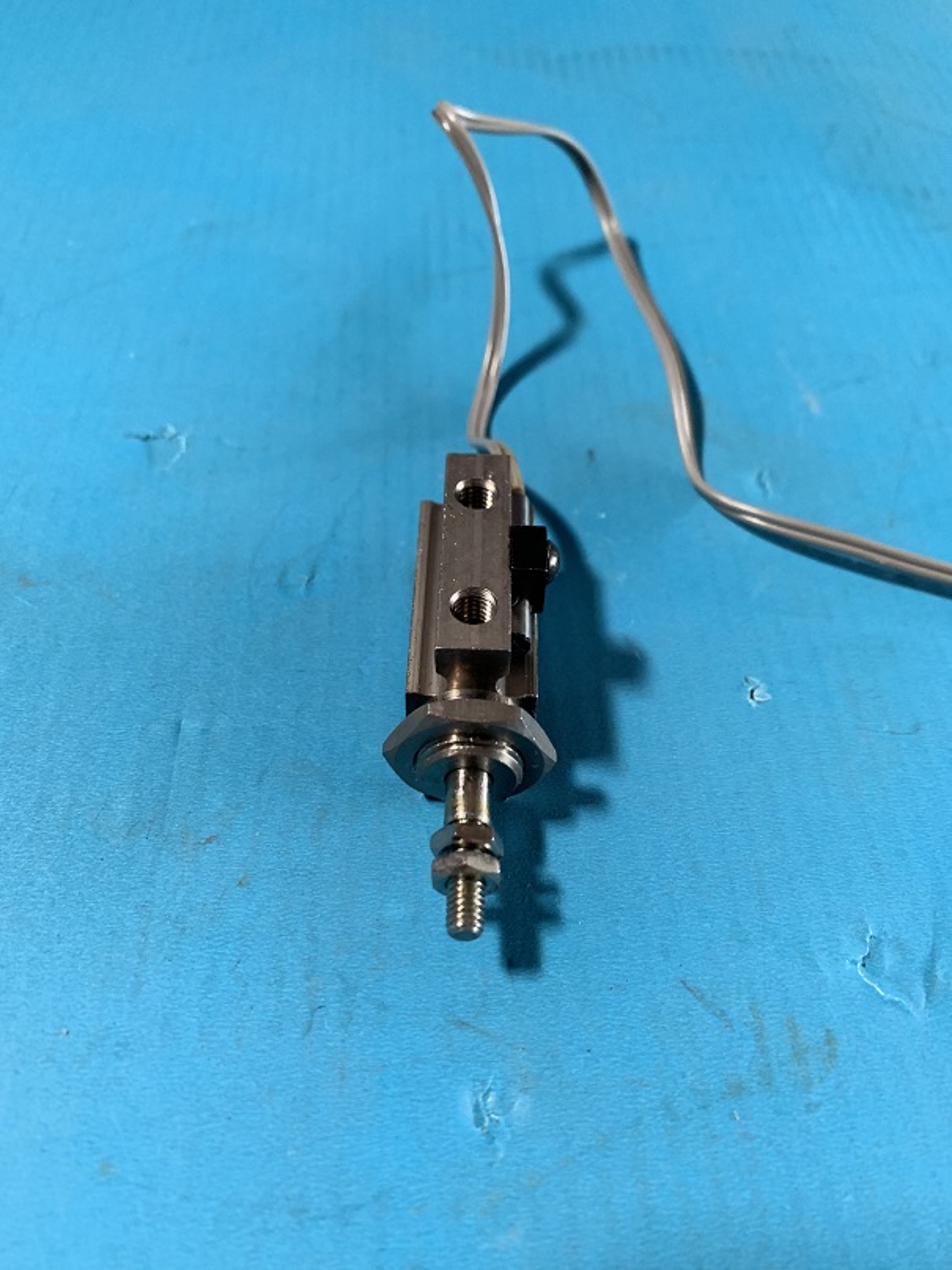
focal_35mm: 26
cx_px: 476
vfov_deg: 67.3
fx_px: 954
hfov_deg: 53.1
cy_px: 635
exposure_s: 1/60
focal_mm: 4.25
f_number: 1.8
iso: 320
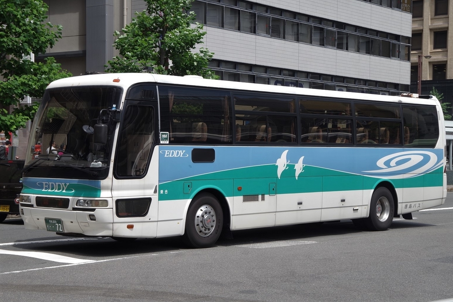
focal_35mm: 61
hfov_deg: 32.9
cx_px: 229
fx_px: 768
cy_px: 151
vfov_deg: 22.3
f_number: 10
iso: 200
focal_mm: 40
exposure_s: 1/250
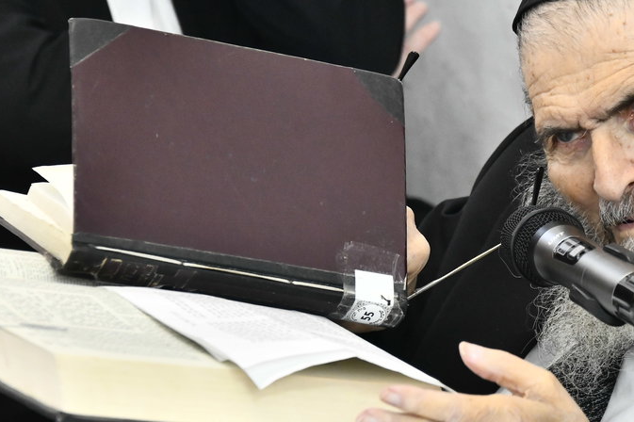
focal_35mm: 333
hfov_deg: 6.2
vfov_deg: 4.1
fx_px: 5861
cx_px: 533
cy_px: 183
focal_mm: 160
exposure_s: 1/200
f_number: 5.6
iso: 2500
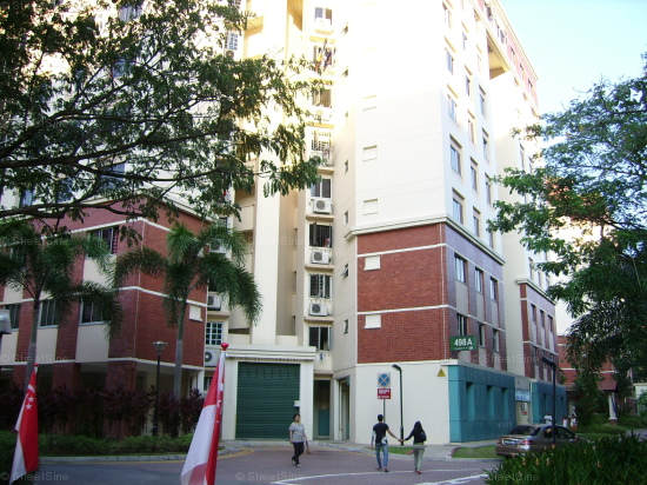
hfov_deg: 52.6
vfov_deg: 40.7
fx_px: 654
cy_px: 242
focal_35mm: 35
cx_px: 324
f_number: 2.8
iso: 50
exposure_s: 1/148
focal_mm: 5.95
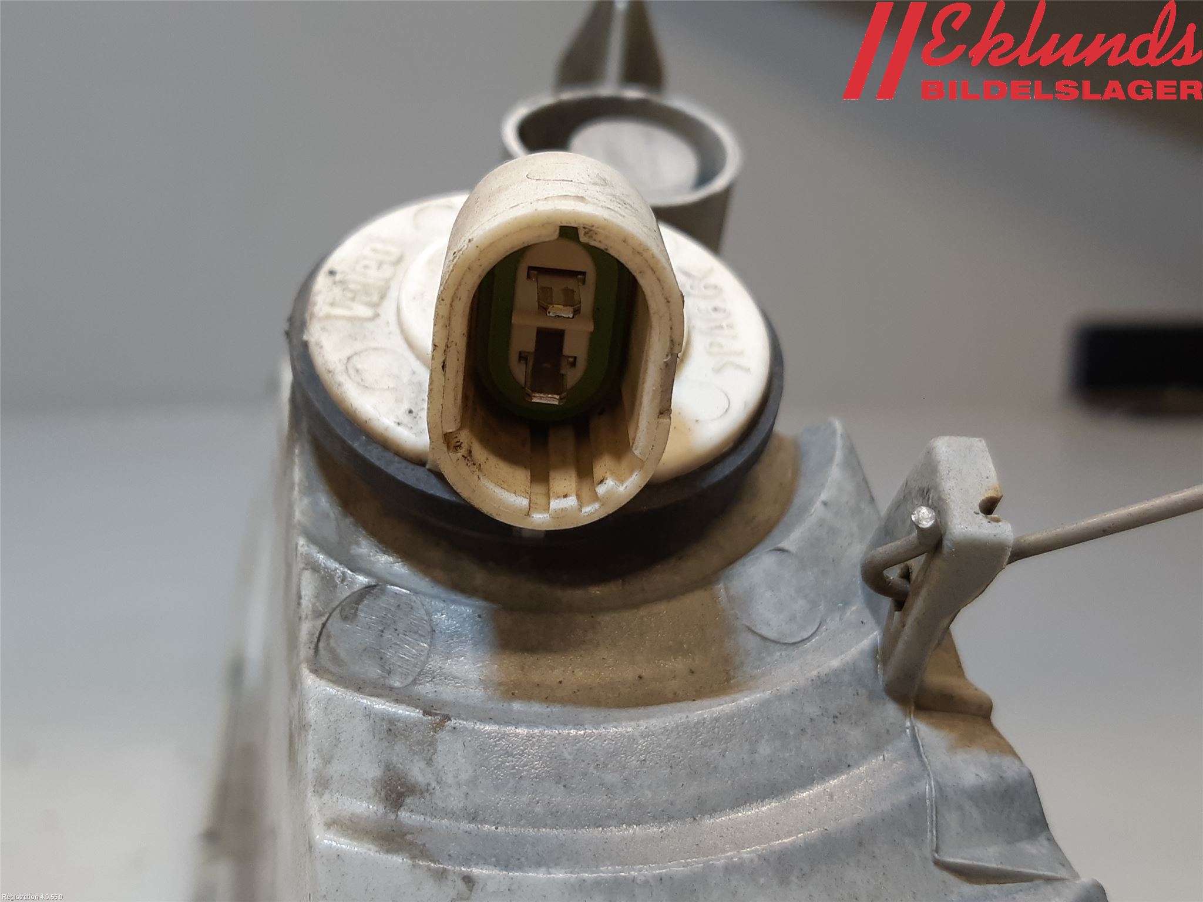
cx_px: 602
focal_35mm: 26
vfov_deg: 53.1
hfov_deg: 67.3
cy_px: 451
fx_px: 904
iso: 64
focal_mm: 3.93
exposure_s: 1/50
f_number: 1.7
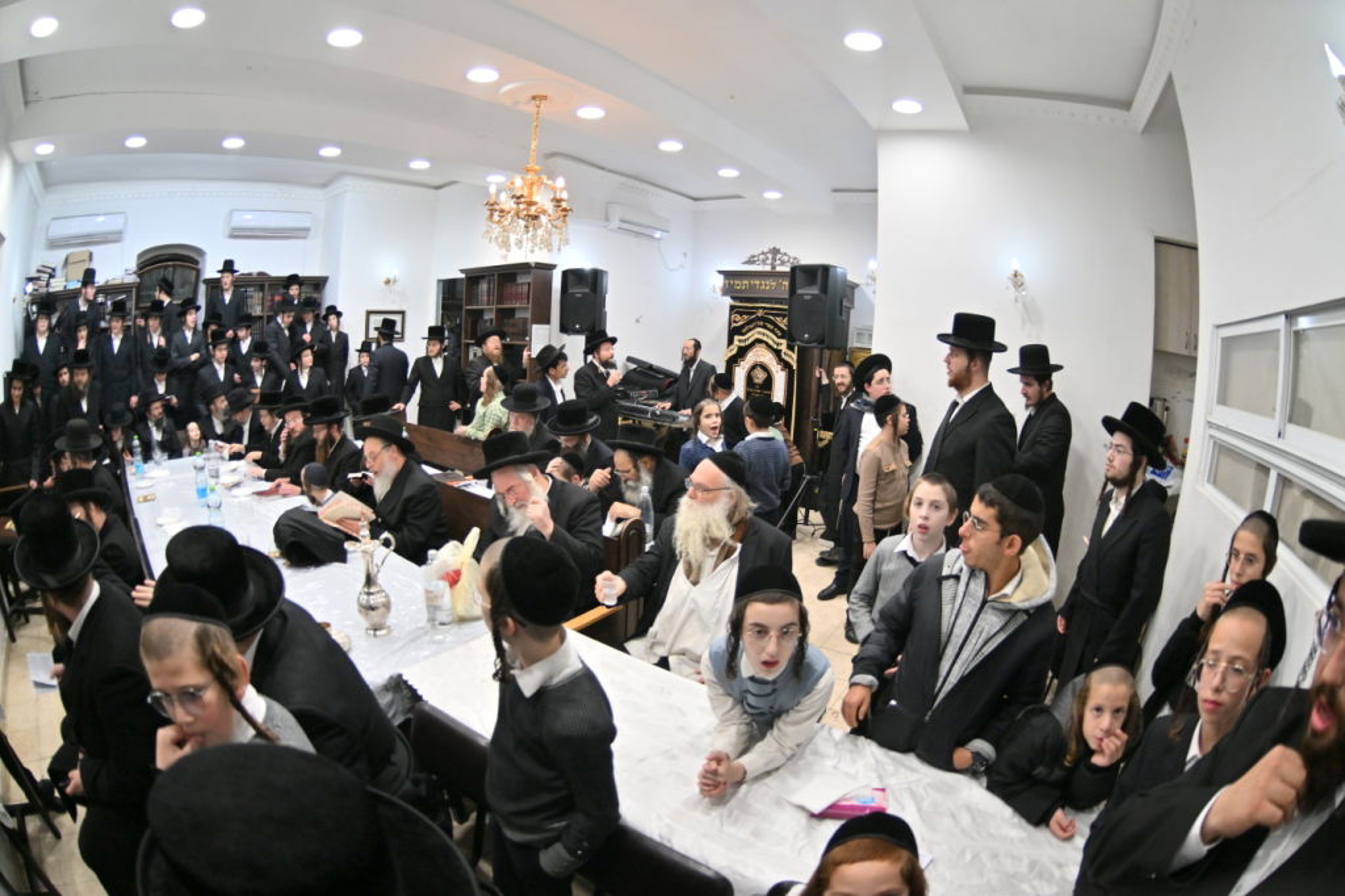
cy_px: 448
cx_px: 672
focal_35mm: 15
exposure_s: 1/160
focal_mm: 10.5
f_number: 2.8
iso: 250
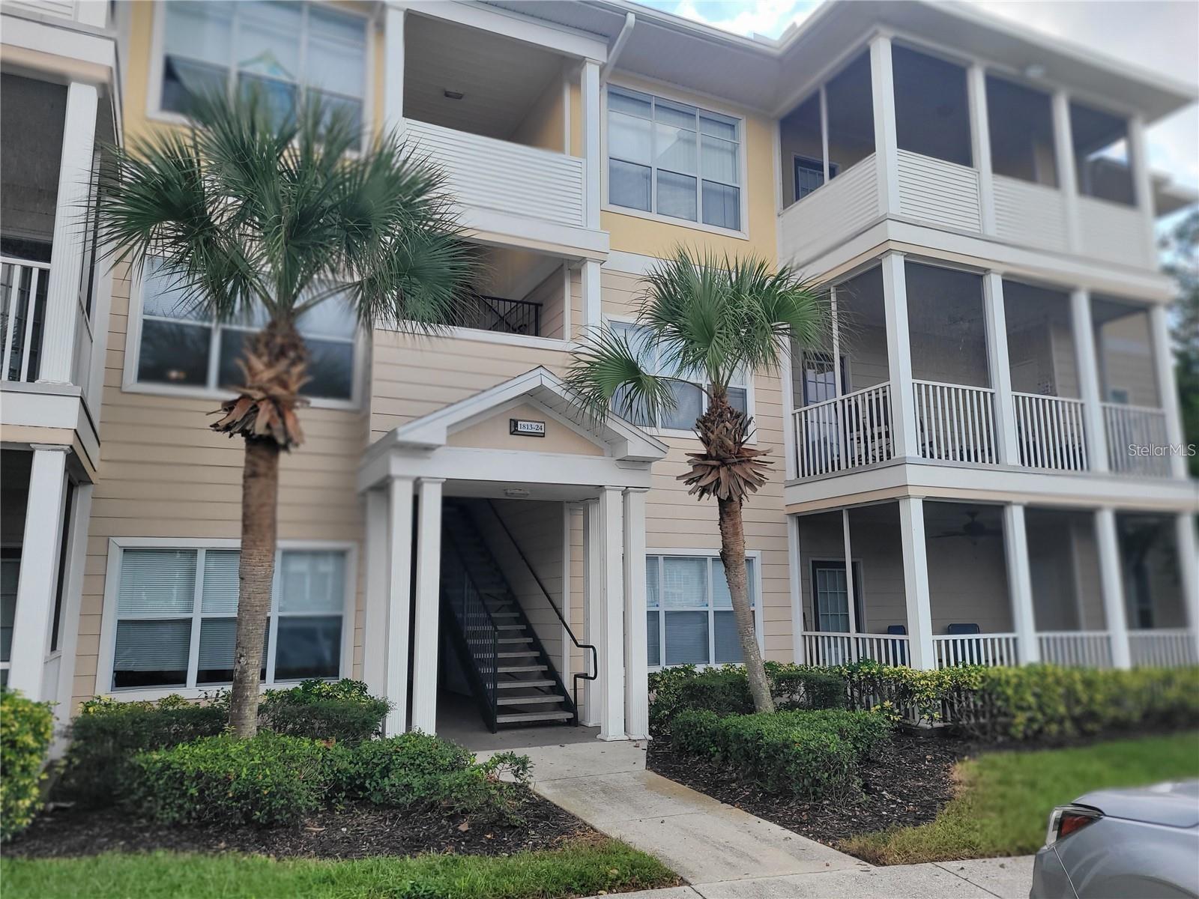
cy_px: 450
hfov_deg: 67.3
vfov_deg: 53.1
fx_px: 901
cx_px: 600
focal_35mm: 26
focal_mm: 5.4
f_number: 1.8
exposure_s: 1/612
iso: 40
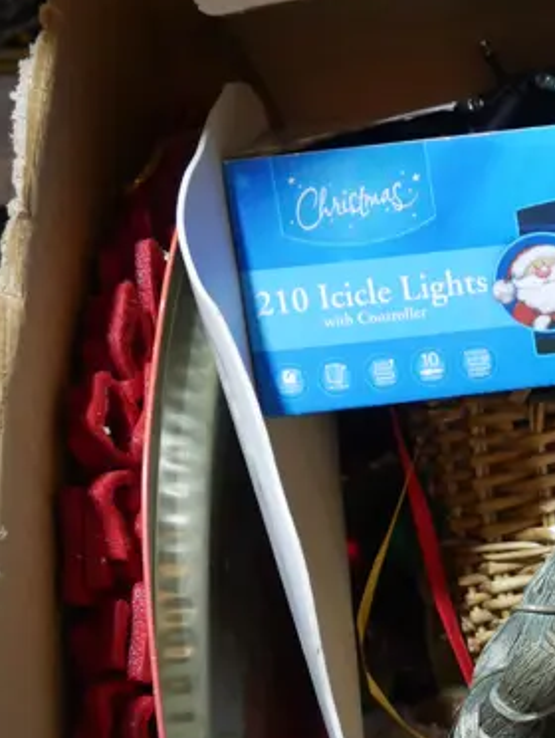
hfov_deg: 13.0
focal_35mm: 110
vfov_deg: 17.8
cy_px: 490
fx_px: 2346
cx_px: 730
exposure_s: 1/60
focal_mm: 20
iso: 500
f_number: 4.4
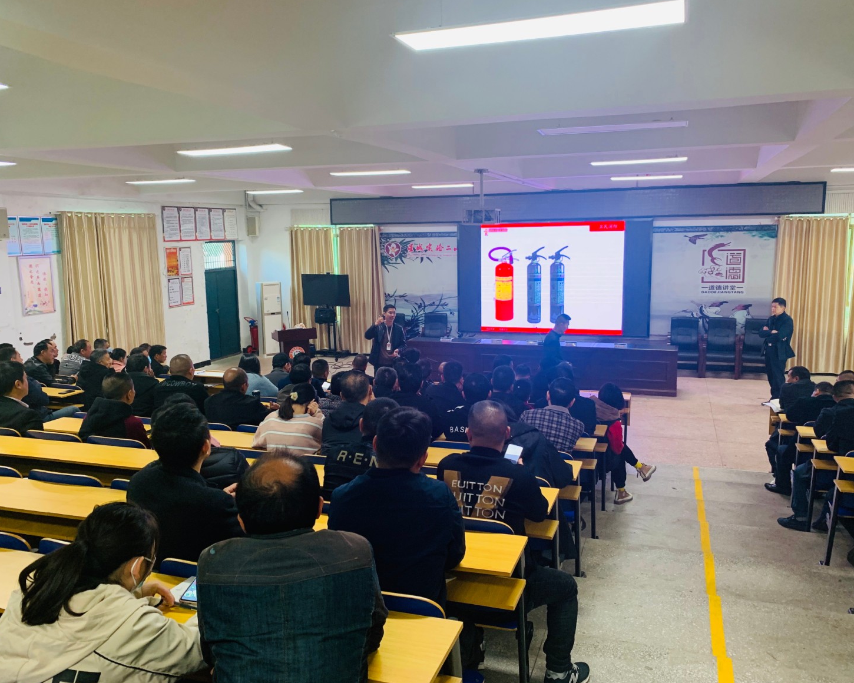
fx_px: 708
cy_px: 346
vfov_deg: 51.5
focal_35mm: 28
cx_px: 436
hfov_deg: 62.2
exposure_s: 1/60
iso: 125
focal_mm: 4.25
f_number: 1.8
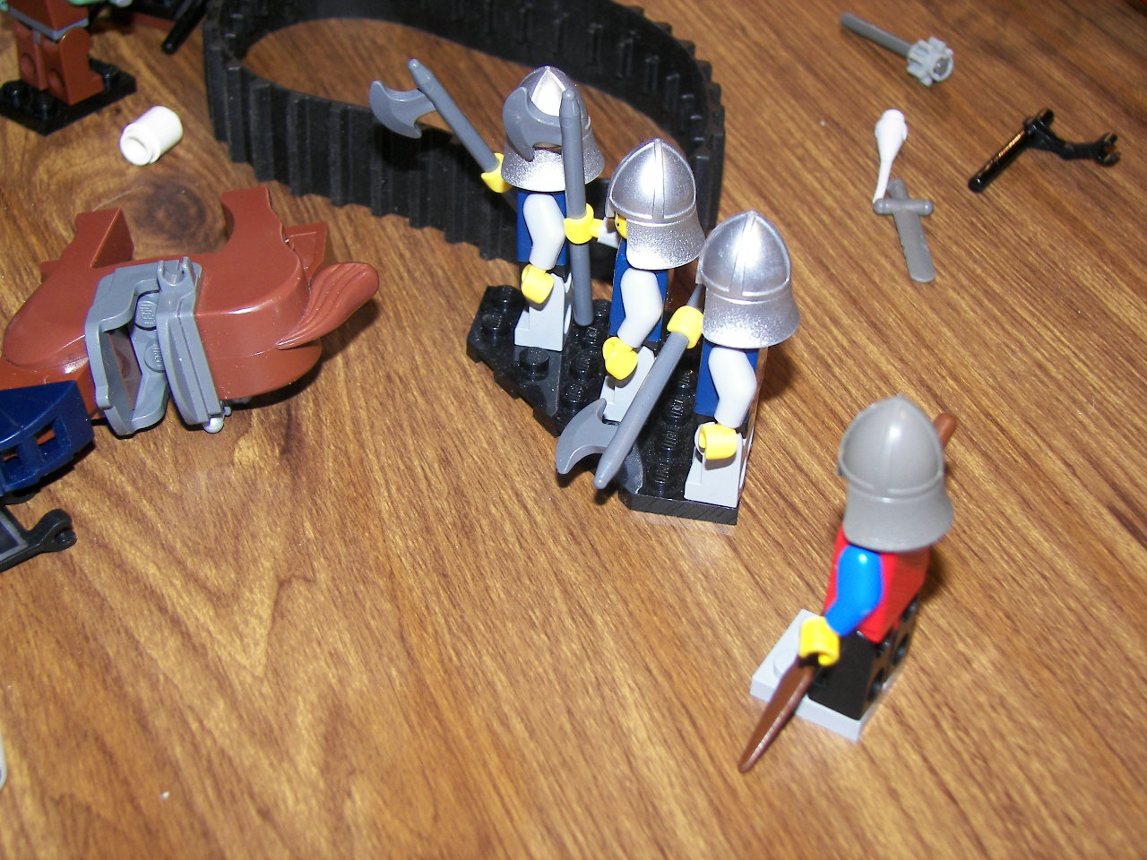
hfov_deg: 31.7
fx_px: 2021
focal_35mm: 61
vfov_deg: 24.0
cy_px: 430
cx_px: 574
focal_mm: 10.1
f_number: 2.8
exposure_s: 1/30
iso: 100
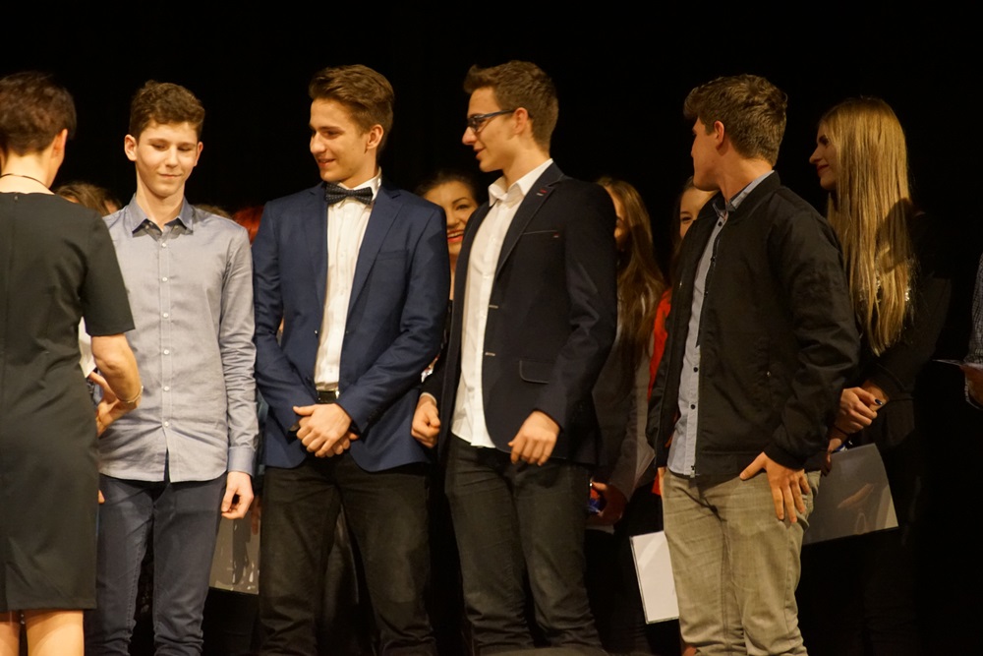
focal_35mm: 202
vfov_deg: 6.8
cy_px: 328
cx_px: 492
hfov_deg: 10.2
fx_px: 5530
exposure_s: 1/60
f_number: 5.6
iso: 3200
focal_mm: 135
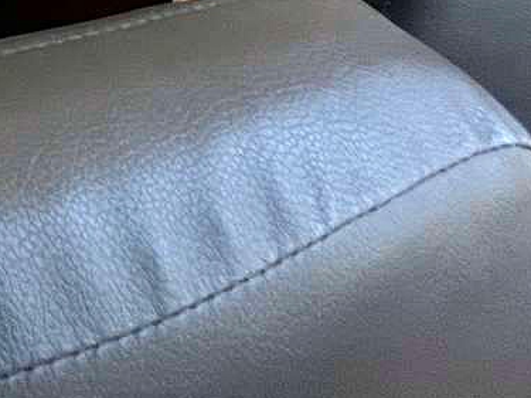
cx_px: -348
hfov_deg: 24.2
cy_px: -385
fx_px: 797
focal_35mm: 52
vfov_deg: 18.7
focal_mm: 1.57
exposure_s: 1/66
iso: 250
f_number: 1.8
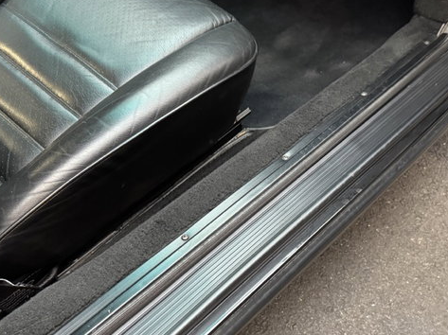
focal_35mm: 39
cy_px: 206
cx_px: 234
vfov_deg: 36.6
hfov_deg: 47.9
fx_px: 504
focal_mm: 6.76
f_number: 1.78
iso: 640
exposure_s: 1/50
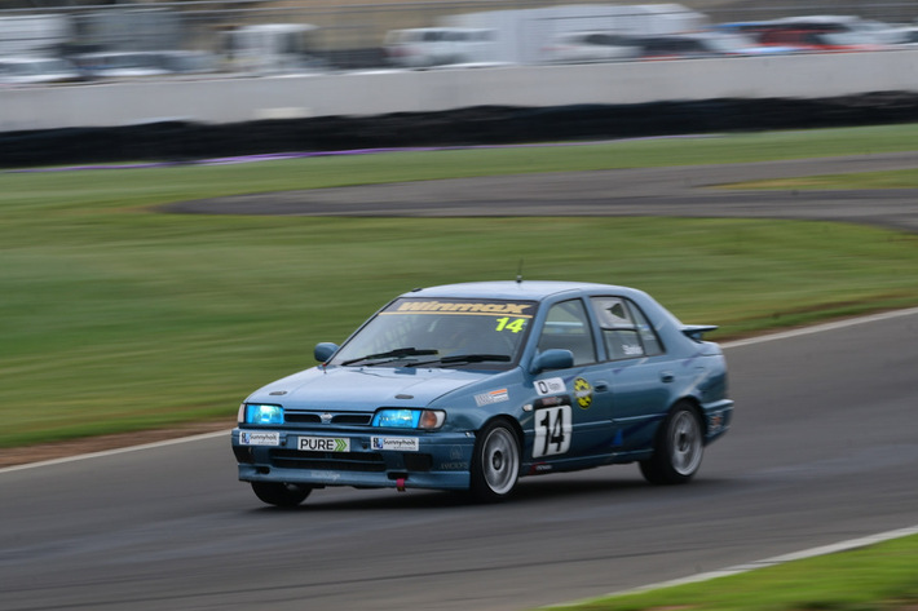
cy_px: 336
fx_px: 9483
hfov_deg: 5.5
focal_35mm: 372
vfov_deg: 3.7
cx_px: 507
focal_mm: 220
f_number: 16
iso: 160
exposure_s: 1/60
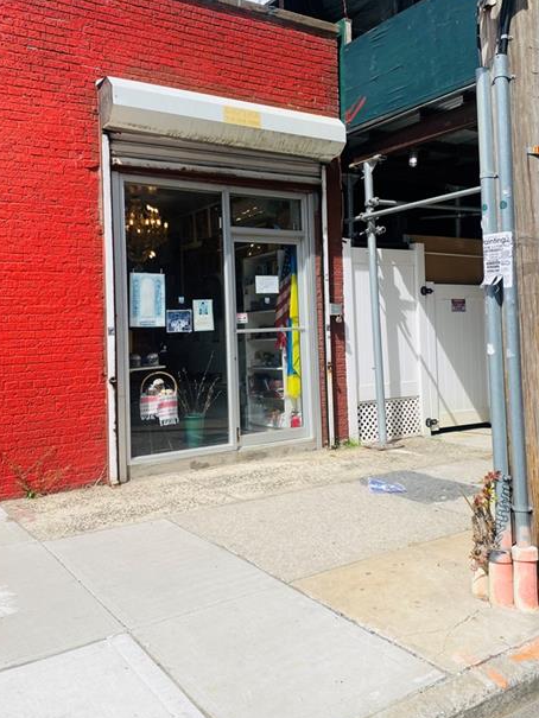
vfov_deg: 55.2
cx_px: 274
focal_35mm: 33
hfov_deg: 43.0
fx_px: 685
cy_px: 313
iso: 32
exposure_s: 1/3205
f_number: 1.8
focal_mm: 4.25
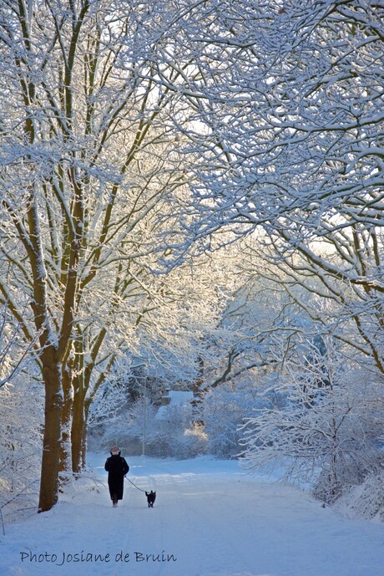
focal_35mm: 120
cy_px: 288
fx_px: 1918
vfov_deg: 17.1
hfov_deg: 11.4
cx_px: 192
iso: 500
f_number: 7.1
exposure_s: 1/800
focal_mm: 80
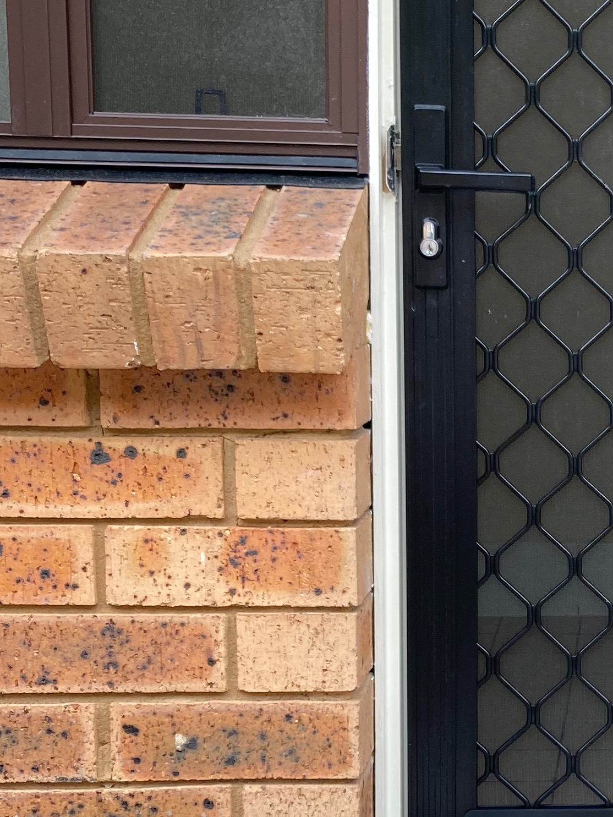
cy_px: 539
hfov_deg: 18.0
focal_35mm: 76
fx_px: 1794
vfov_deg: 25.5
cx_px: 811
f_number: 1.8
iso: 20
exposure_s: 1/193
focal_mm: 3.99
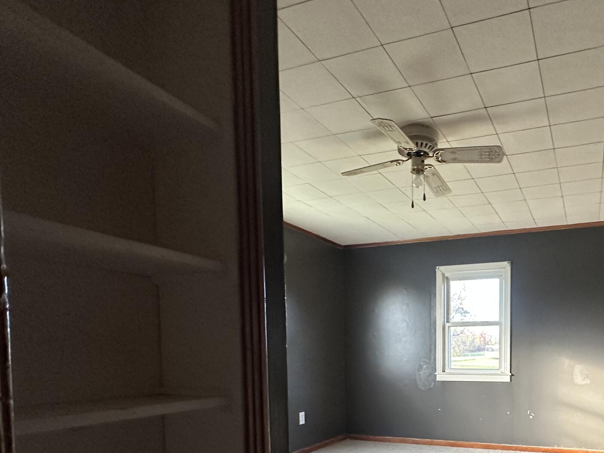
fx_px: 454
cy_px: 376
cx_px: 442
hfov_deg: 63.9
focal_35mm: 26
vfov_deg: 49.3
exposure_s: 1/81
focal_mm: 2.22
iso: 320
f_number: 2.2
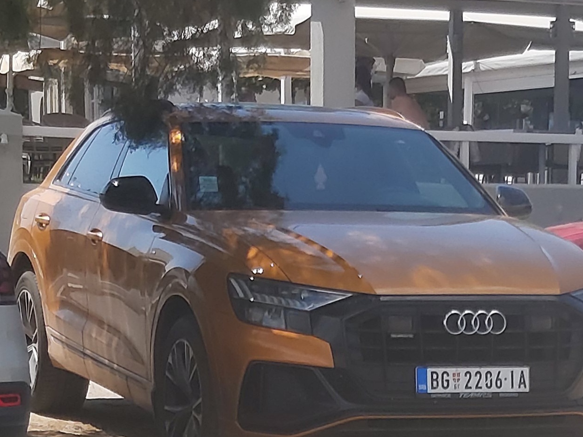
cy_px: 257
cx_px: 313
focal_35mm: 41
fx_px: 690
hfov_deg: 45.7
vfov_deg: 35.0
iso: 64
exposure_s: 1/1000
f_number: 1.7
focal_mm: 3.92
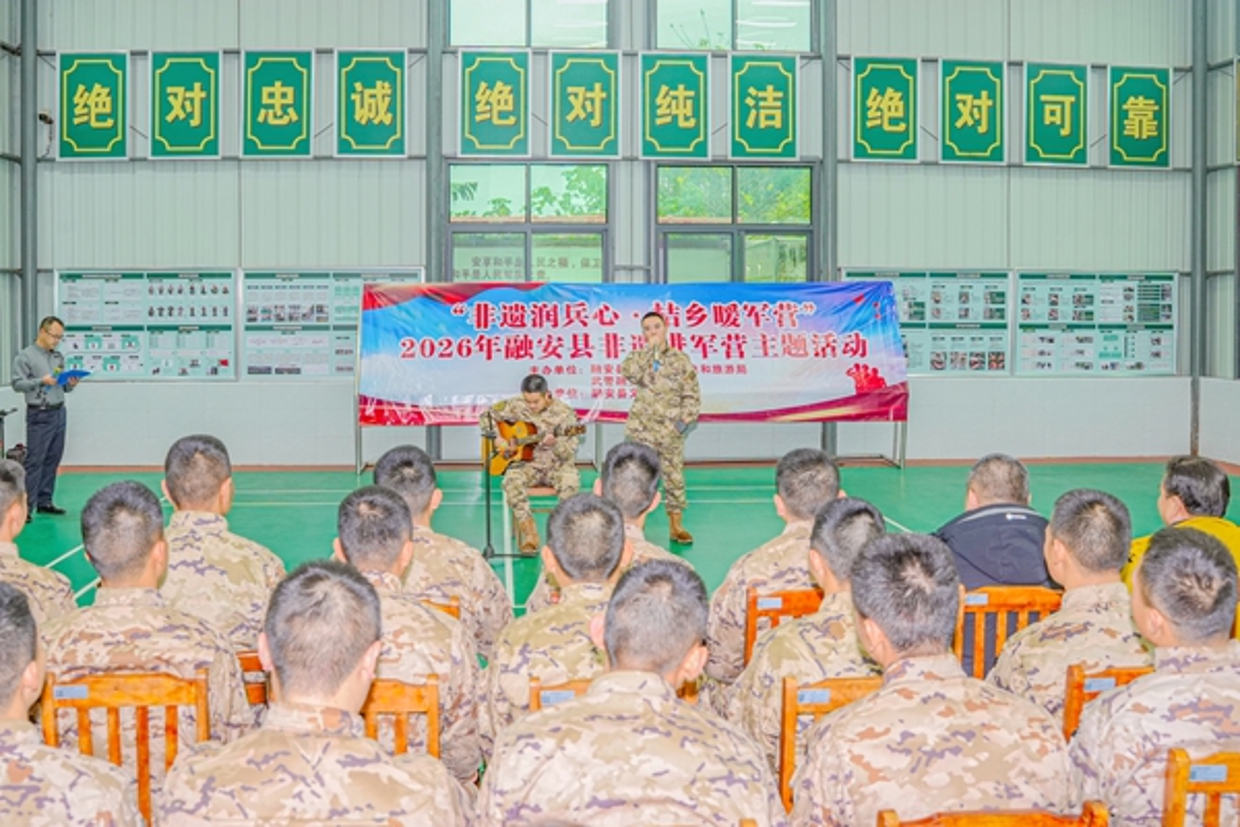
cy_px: 414
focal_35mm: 36
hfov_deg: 53.1
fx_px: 1240
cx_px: 620
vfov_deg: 36.9
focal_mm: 24
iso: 500
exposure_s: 1/125
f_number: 4
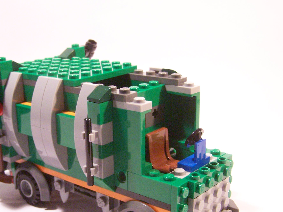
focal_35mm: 55
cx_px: 101
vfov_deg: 26.4
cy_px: 141
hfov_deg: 34.7
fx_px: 450
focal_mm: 6.3
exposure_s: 1/45
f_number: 3.2
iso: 400
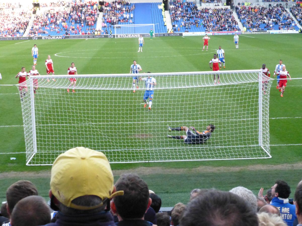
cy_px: 113
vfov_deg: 19.6
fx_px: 654
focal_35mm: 75
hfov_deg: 26.0
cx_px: 151
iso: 1600
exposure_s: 1/640
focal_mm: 13.3
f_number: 5
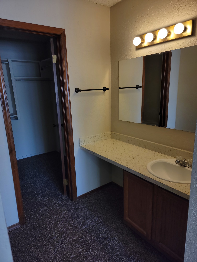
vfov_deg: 71.6
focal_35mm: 24
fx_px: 182
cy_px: 131
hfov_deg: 56.8
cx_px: 98
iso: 200
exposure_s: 1/119
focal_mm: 6.7
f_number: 1.8
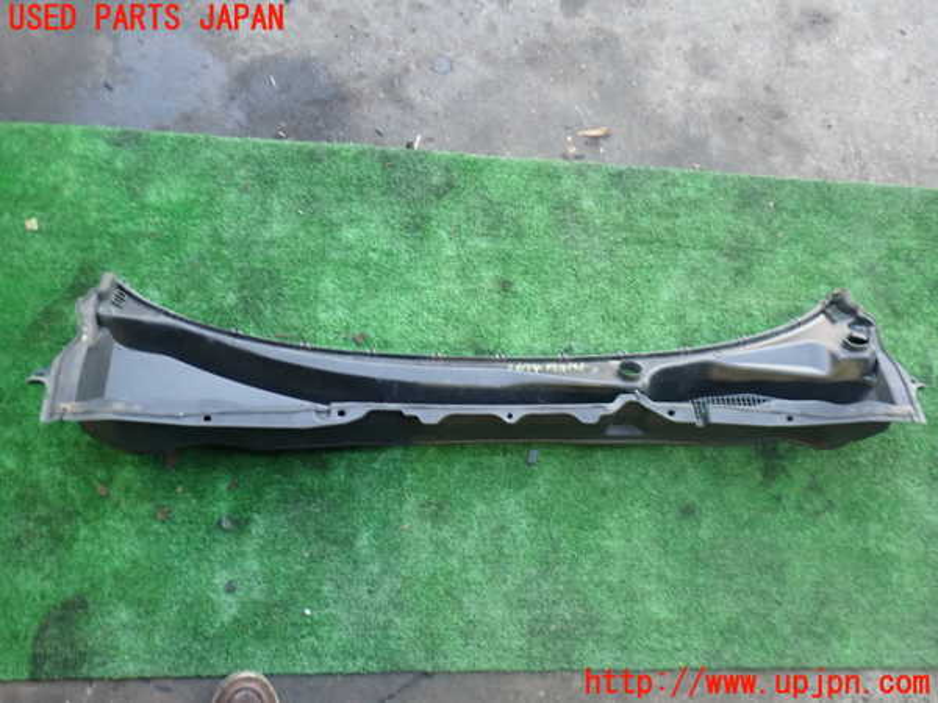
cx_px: 469
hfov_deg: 60.0
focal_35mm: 30
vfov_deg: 46.8
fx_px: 813
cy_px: 352
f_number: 2.3
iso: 320
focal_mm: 5.4
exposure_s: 1/30
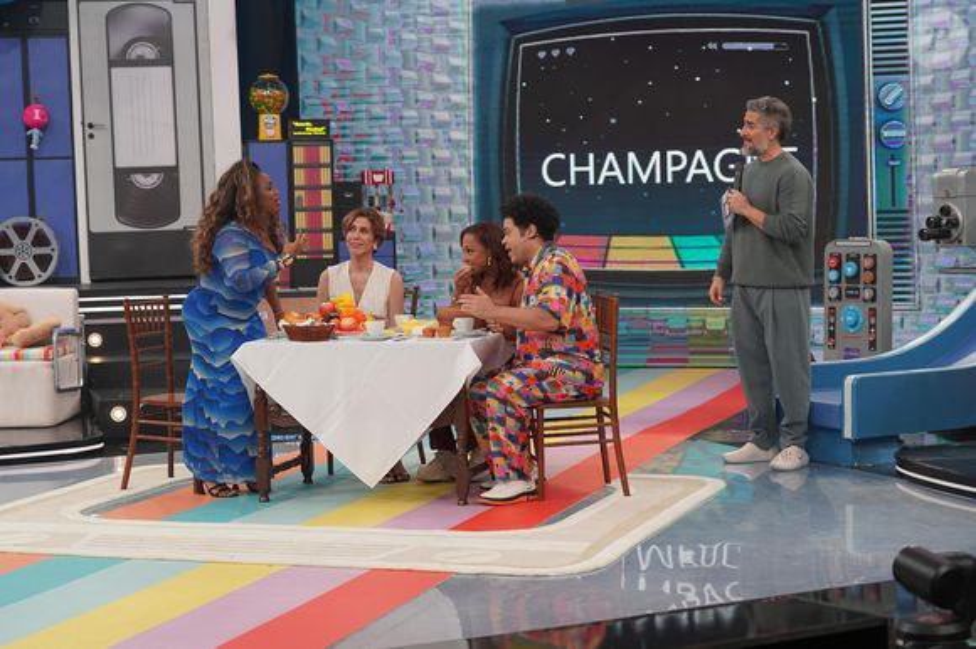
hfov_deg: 28.9
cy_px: 324
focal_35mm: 70
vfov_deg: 19.4
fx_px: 1897
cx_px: 488
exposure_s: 1/160
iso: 640
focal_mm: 70
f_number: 4
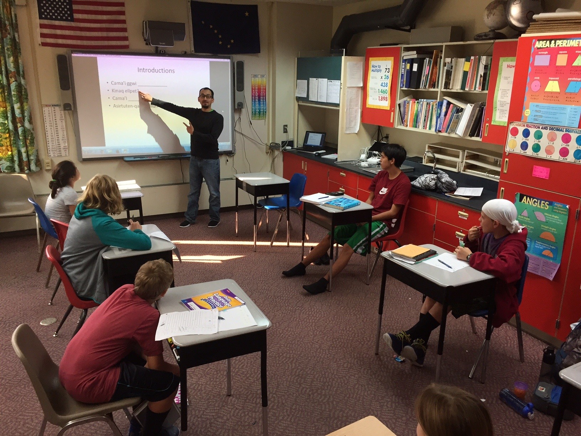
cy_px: 218
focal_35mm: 29
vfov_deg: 48.2
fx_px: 487
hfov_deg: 61.7
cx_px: 290
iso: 40
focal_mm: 4.15
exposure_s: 1/30
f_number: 2.2
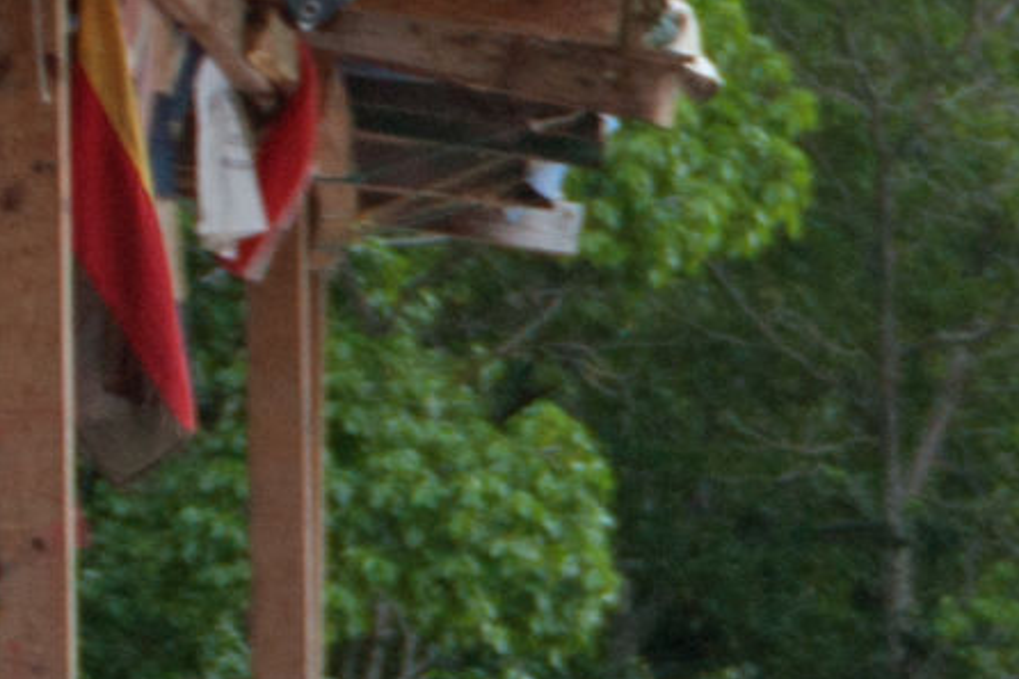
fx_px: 10723
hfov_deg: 5.3
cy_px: 338
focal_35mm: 379
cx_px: 2024
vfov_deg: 3.6
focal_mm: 50
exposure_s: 1/30
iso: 560
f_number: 4.8
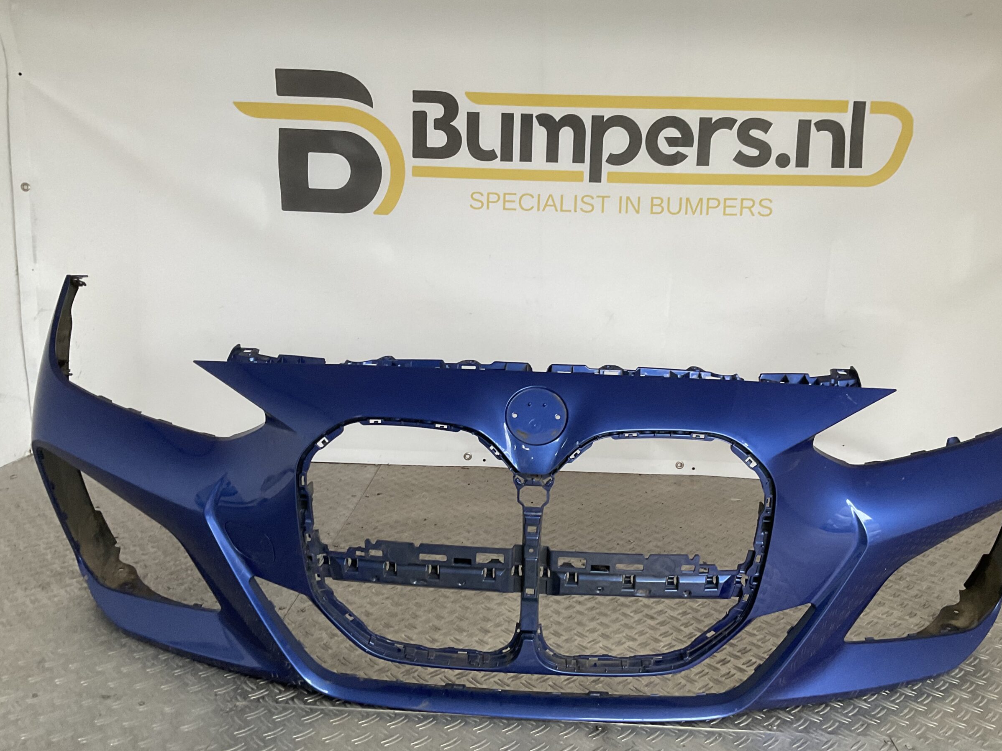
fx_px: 897
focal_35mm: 31
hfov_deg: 58.3
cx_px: 528
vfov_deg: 45.4
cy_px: 397
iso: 100
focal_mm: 3
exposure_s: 1/50
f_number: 1.8
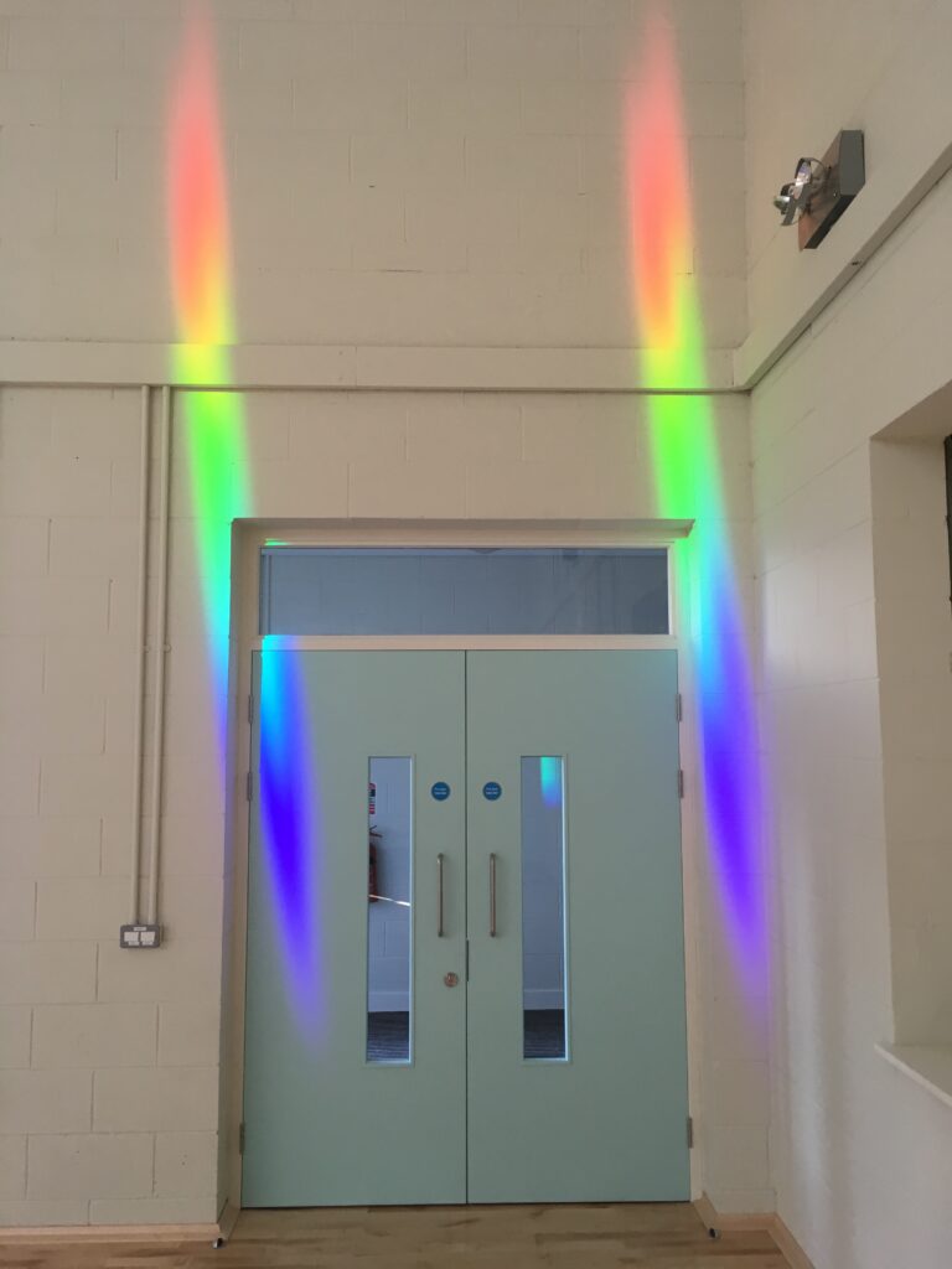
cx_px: 476
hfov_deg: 48.2
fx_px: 1063
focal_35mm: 29
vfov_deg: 61.7
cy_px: 634
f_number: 2.2
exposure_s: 1/33
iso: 40
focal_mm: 4.15
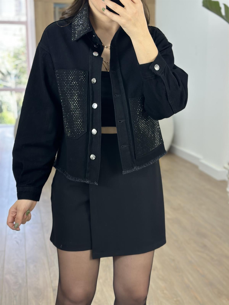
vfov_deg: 39.7
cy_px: 152
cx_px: 114
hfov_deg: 30.3
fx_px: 423
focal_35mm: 48
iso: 80
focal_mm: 6.86
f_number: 1.78
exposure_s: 1/100
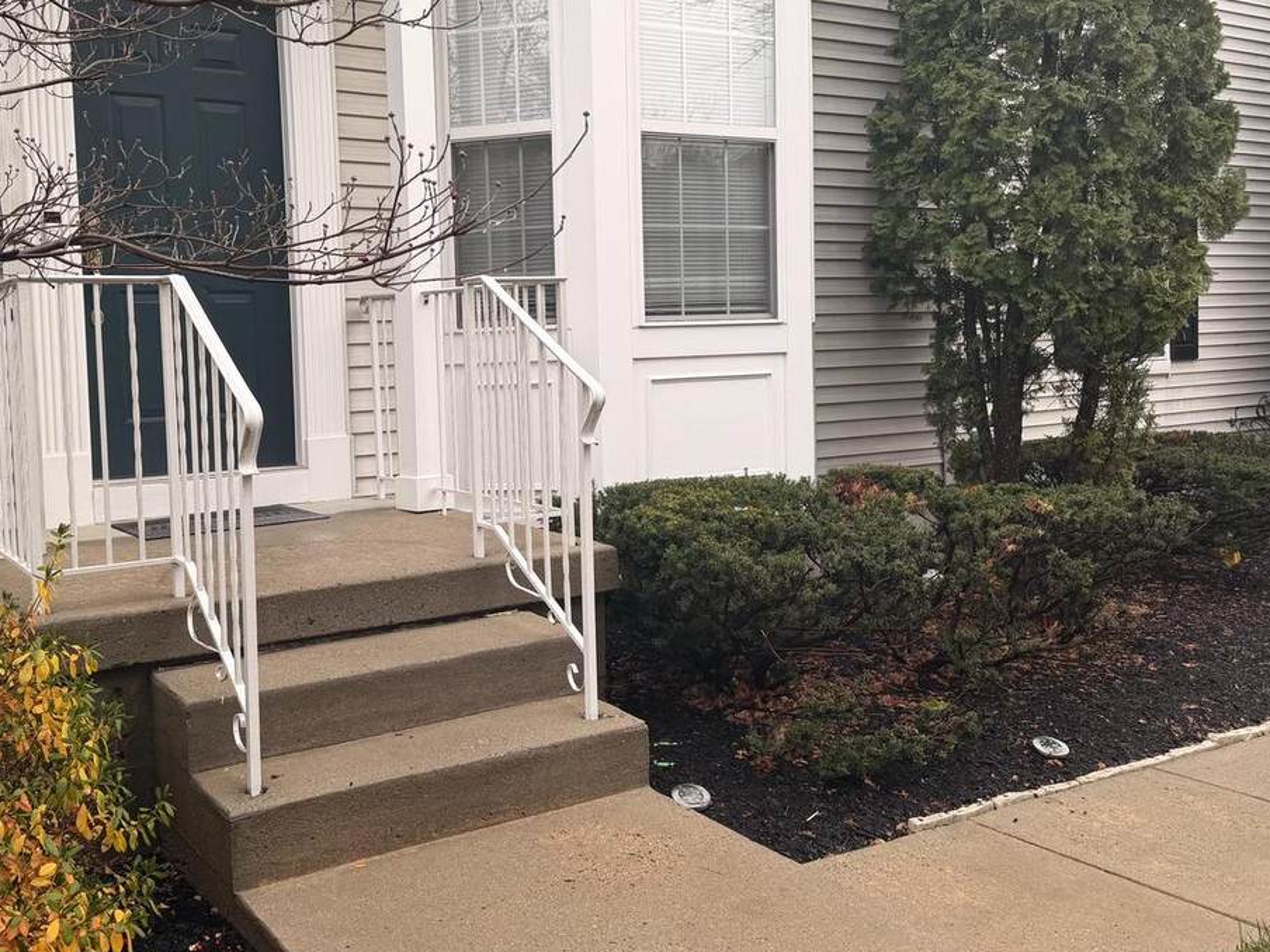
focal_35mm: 34
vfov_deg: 41.7
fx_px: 1247
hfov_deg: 53.4
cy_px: 402
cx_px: 482
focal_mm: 6.76
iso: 80
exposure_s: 1/407
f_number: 1.78
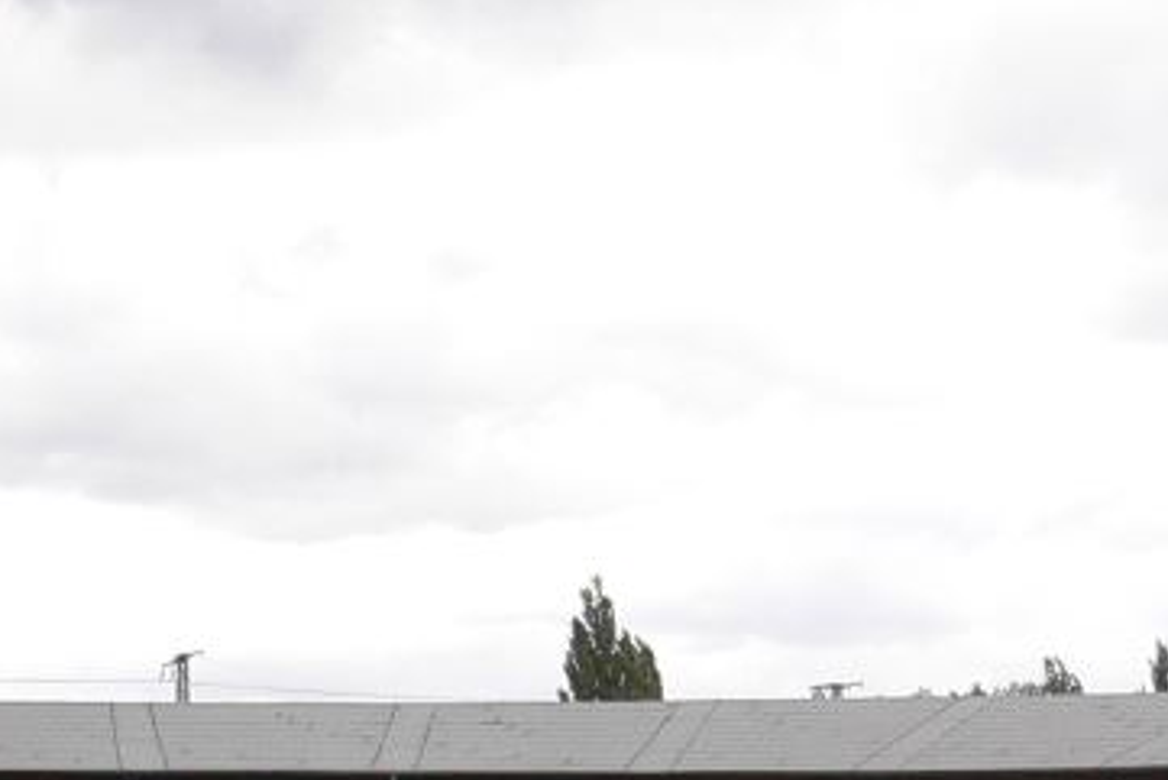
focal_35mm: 121
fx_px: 3927
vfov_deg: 11.0
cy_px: 1081
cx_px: 815
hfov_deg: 16.9
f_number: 2.8
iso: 100
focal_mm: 5.8
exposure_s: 1/200
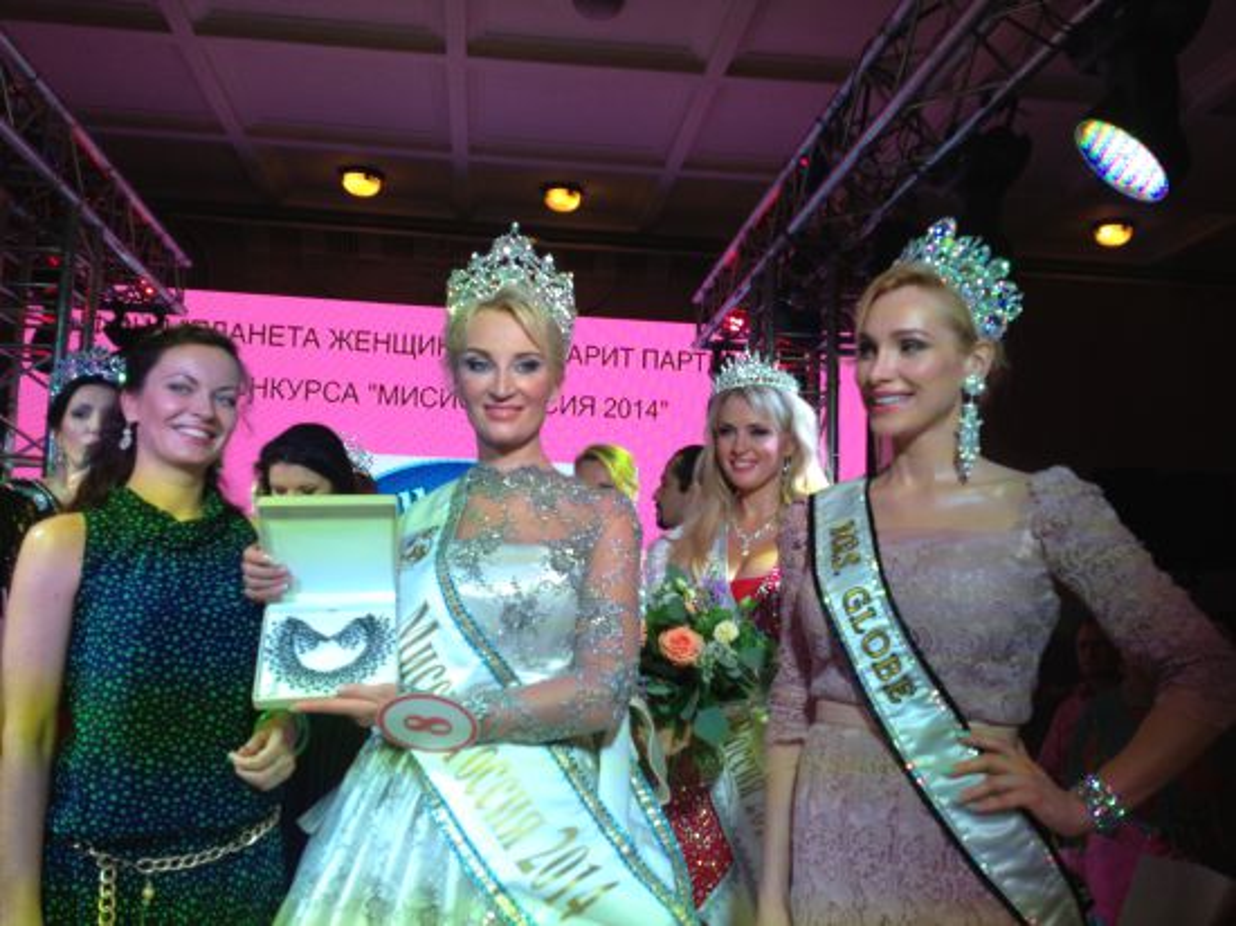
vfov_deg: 40.7
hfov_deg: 52.6
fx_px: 1249
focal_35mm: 35
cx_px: 618
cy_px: 463
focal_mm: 4.28
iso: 64
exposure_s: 1/160
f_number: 2.4
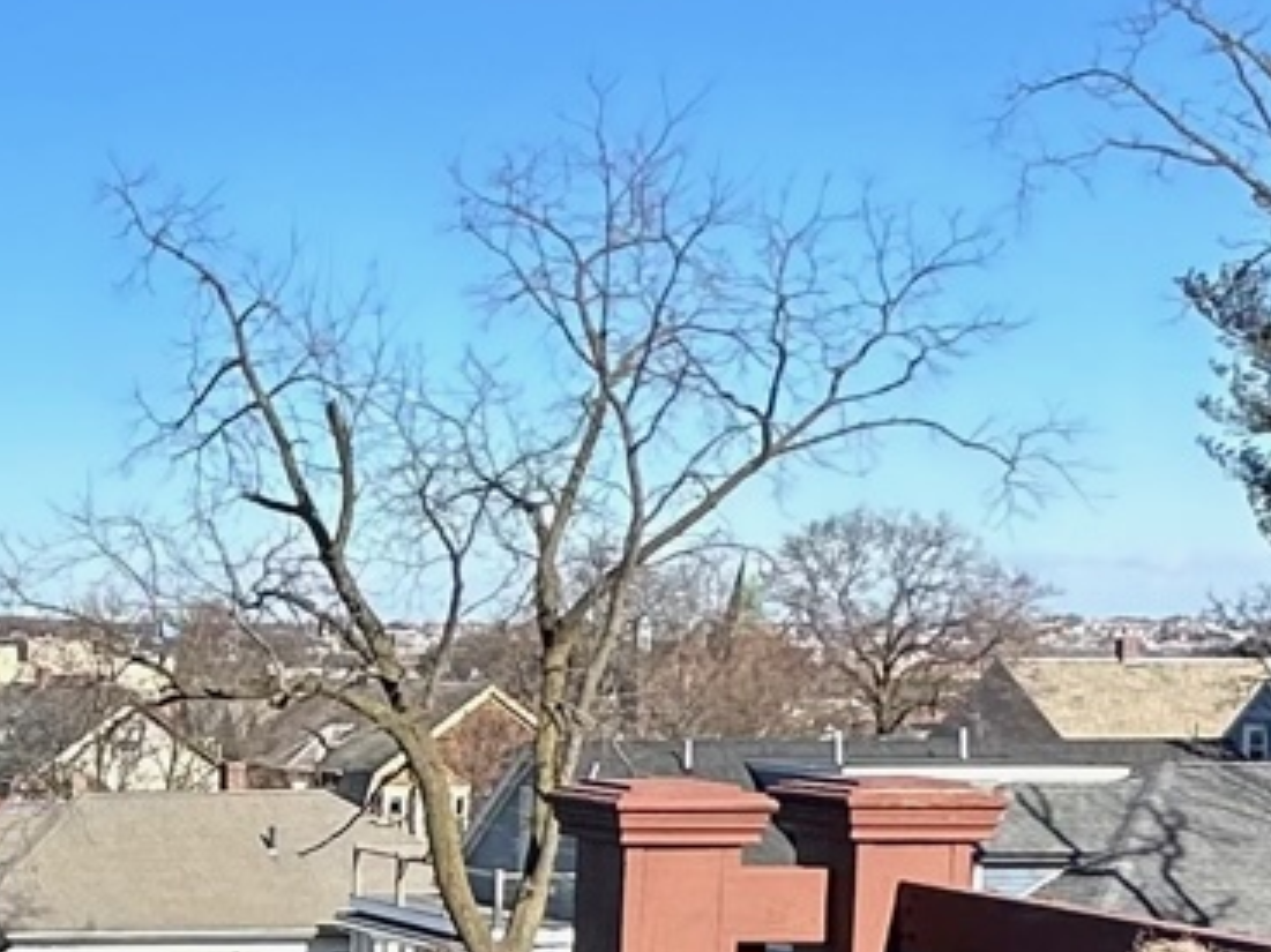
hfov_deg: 20.7
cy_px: 772
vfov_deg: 18.9
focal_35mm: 77
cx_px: -758
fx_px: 2826
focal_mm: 2.22
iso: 50
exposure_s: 1/2747
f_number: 2.2
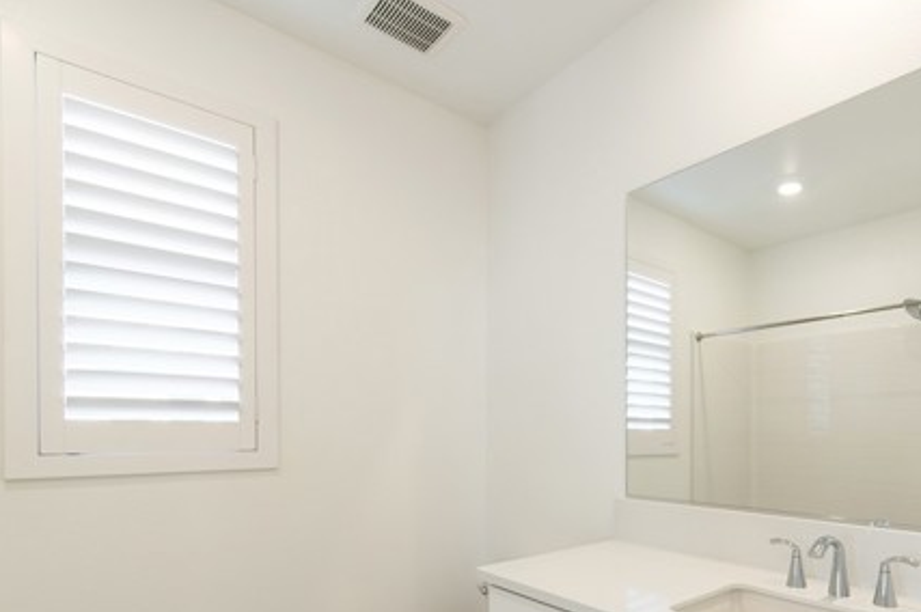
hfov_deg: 78.6
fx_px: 537
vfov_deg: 57.1
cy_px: 442
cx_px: 615
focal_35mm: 21
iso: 400
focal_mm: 14
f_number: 3.2
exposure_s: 1/250
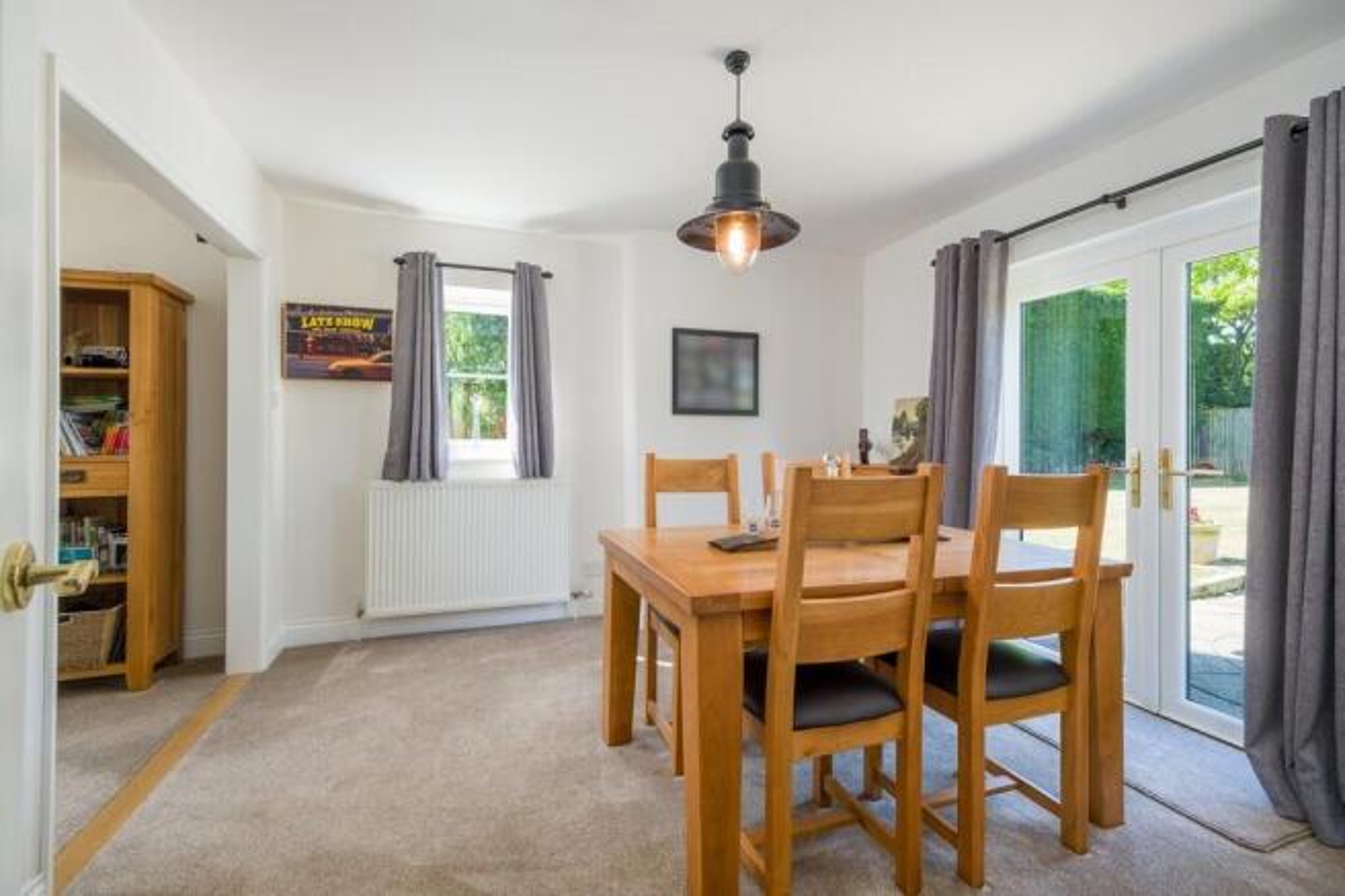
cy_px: 448
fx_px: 560
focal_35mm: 15
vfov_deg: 77.3
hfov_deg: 100.4
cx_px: 672
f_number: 7.1
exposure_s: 1/13
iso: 160
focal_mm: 9.9
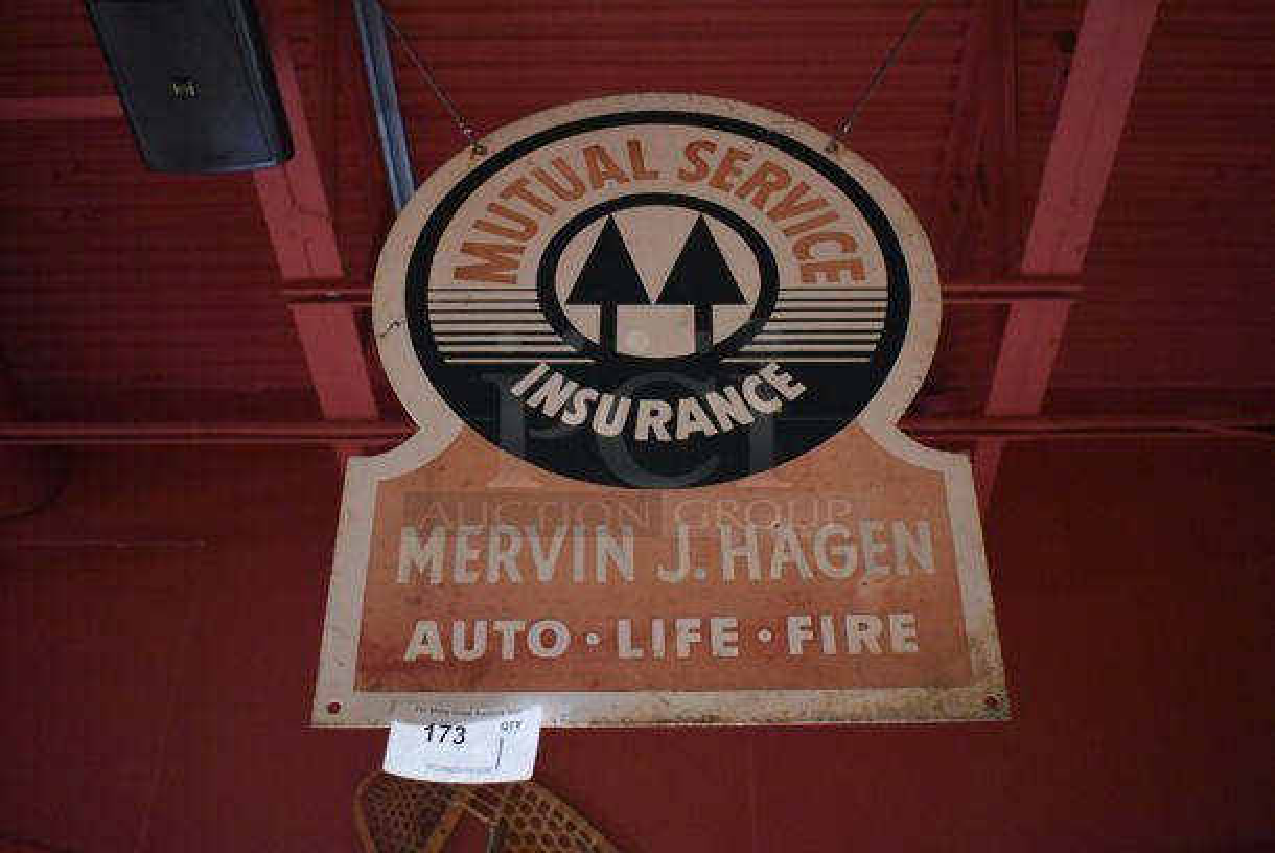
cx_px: 638
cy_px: 426
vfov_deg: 35.6
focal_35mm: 38
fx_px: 1329
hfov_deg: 51.2
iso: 6400
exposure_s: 1/125
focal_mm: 25
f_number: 4
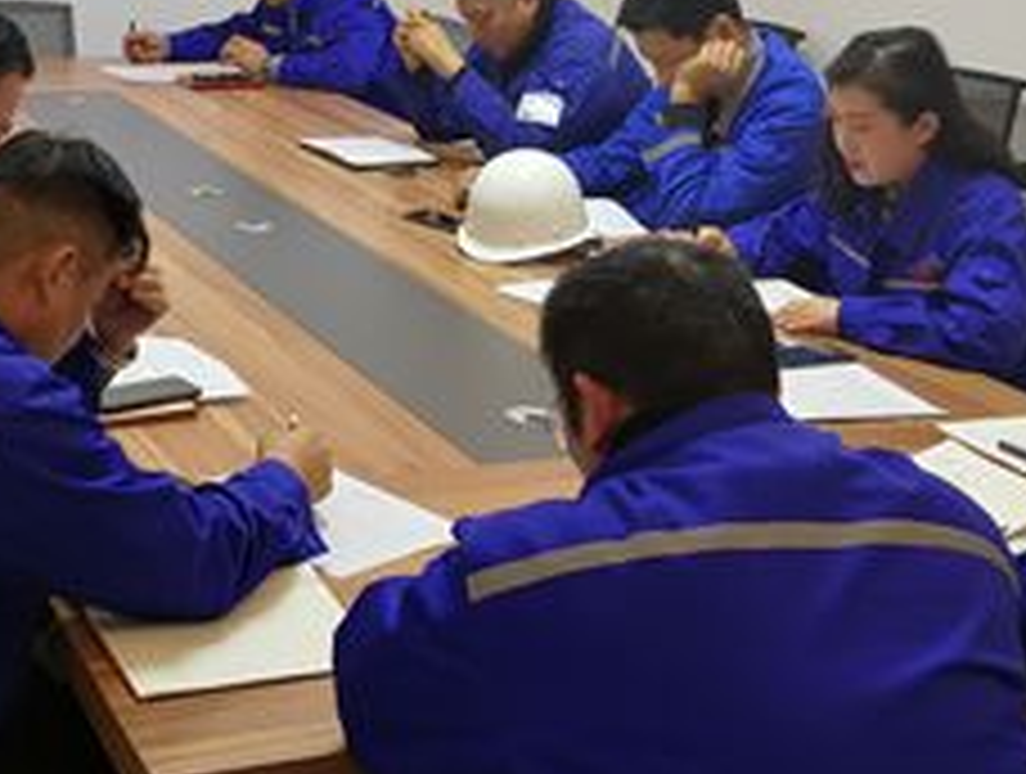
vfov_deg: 22.3
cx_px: 279
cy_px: 137
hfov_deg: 29.4
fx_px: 1931
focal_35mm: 65
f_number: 2.2
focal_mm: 3.84
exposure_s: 1/50
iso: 125
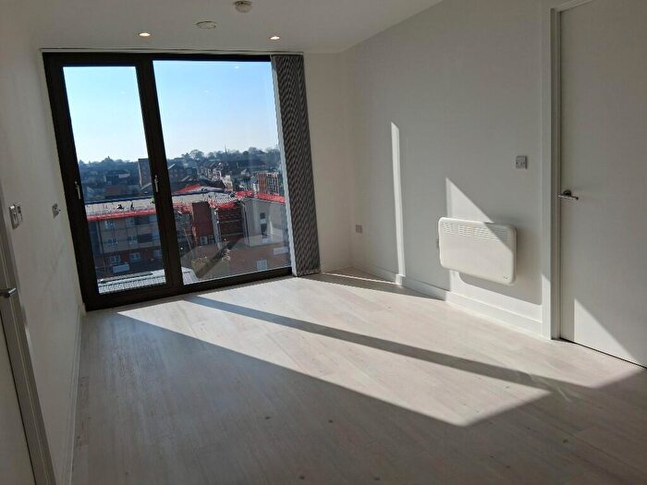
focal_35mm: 26
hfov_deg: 67.3
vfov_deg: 53.1
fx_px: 486
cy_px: 242
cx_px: 324
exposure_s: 1/729
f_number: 1.8
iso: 25
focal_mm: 3.98
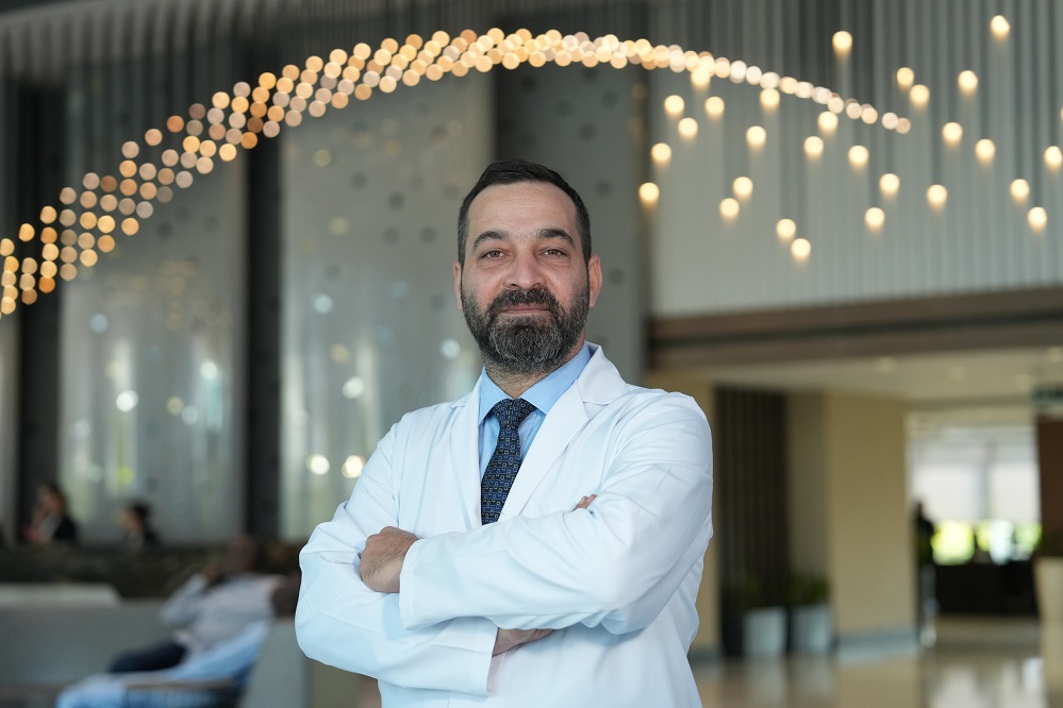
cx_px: 532
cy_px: 354
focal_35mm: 70
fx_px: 2067
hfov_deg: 28.8
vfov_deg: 19.5
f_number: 2.8
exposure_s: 1/400
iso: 1600
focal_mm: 70
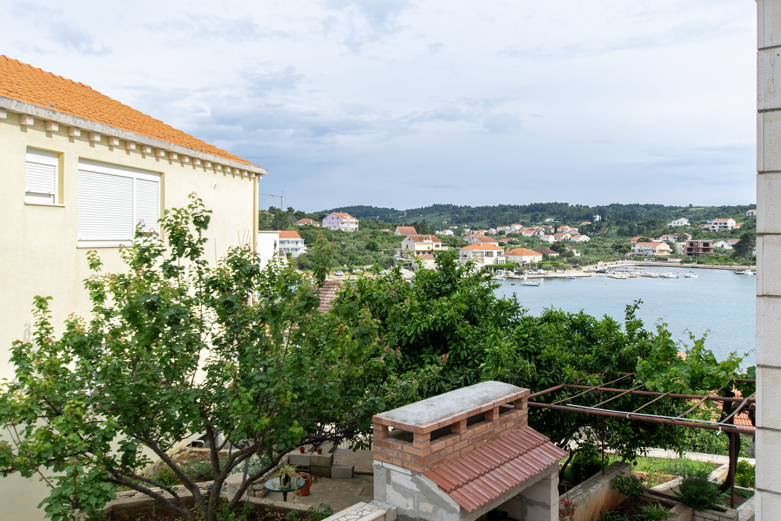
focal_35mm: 30
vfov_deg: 43.6
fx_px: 651
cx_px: 390
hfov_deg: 61.9
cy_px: 260
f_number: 6.3
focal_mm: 20
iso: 100
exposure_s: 1/320
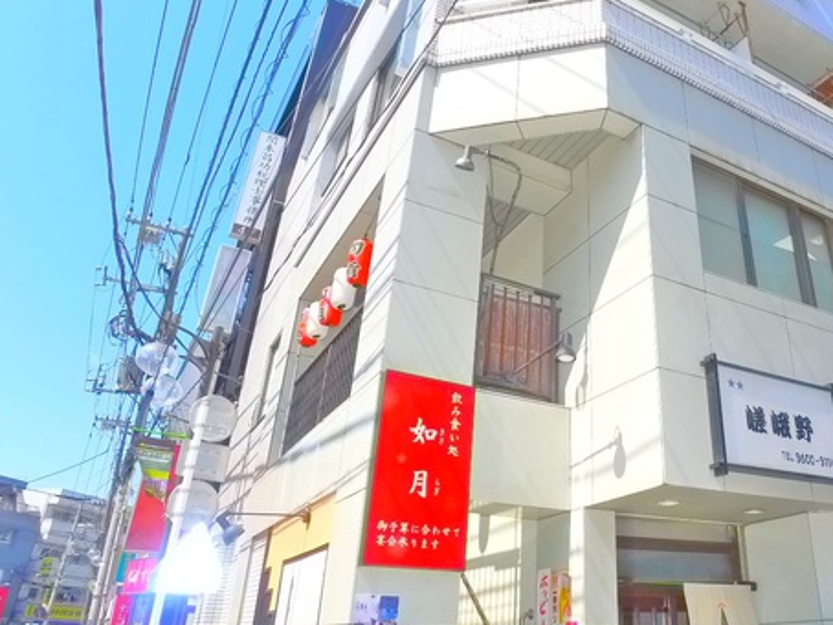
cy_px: 236
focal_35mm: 37
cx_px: 596
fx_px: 891
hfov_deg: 48.7
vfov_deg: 38.5
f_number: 4
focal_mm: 5.1
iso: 400
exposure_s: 1/640
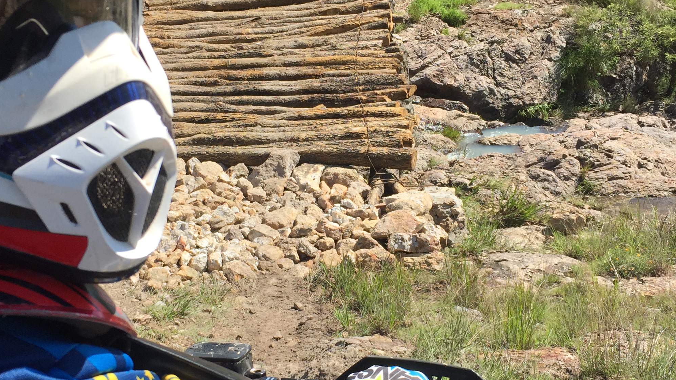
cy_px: 201
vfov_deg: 23.1
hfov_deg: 39.9
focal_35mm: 52
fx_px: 932
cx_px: 348
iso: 32
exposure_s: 1/1412
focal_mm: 4.15
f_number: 2.2
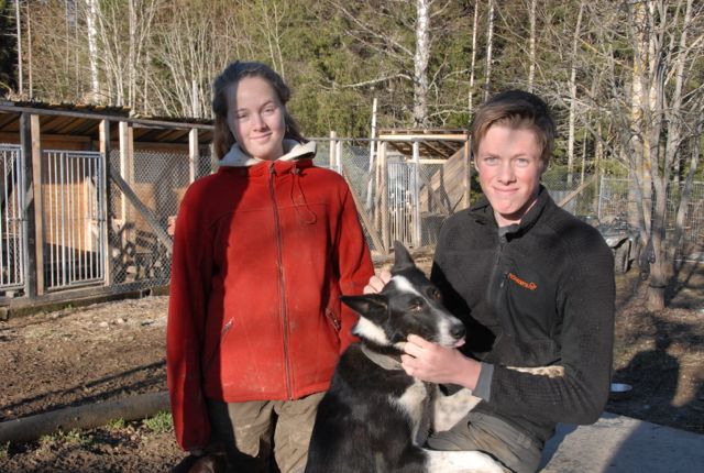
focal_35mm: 42
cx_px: 352
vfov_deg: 32.1
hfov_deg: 46.3
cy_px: 236
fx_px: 823
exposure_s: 1/320
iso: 400
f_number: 9
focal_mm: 28
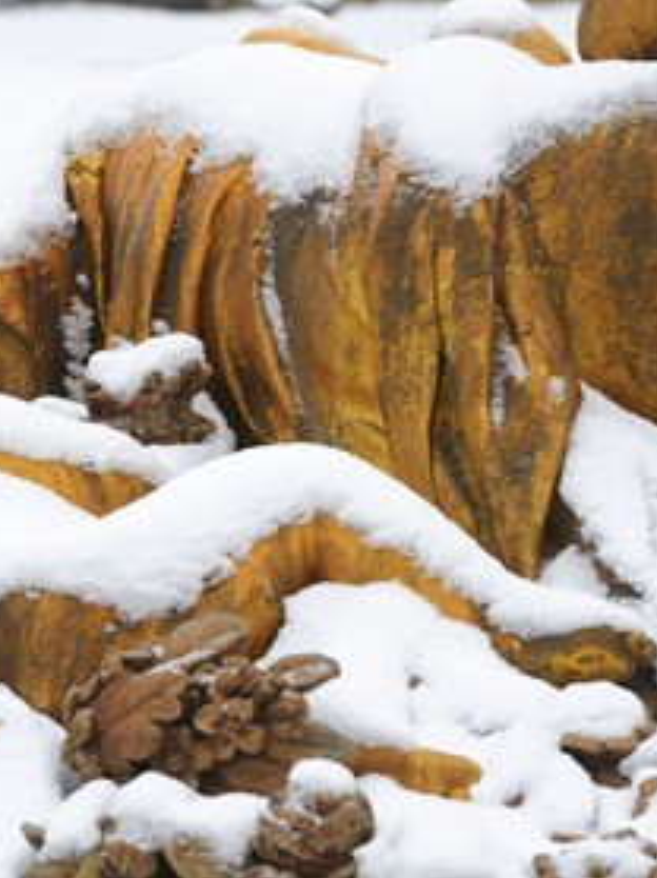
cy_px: 439
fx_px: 7375
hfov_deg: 5.1
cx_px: 183
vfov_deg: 6.8
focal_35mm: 291
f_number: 7.1
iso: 400
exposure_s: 1/160
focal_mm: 200
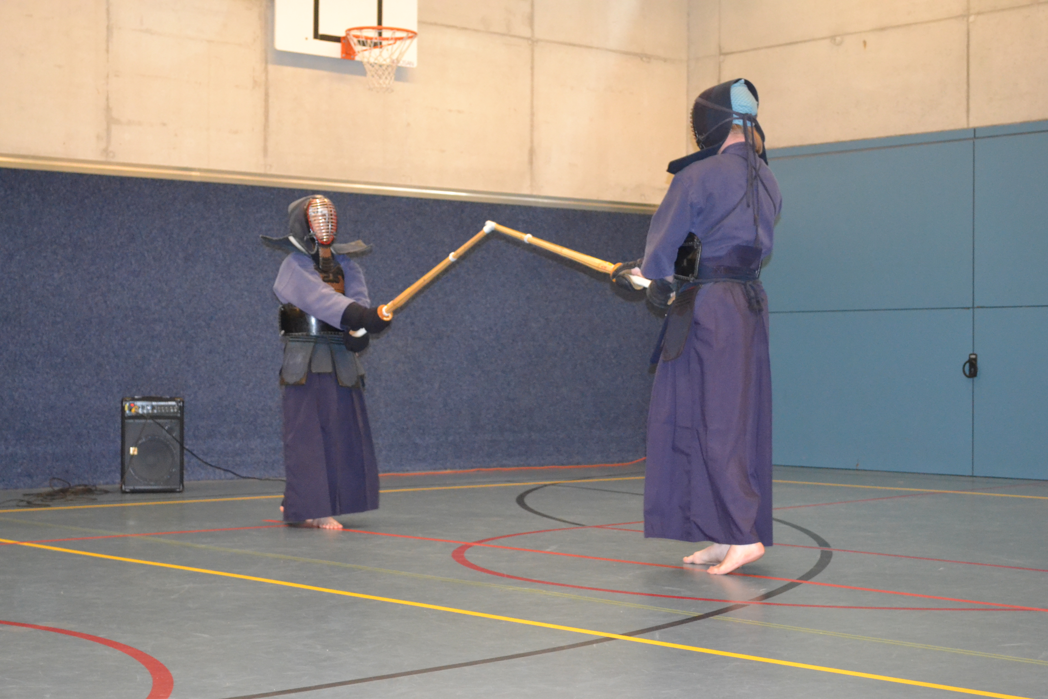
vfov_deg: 20.6
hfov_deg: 30.5
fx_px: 1921
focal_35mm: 66
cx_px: 524
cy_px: 350
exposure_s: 1/60
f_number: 5.3
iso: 3200
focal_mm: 44
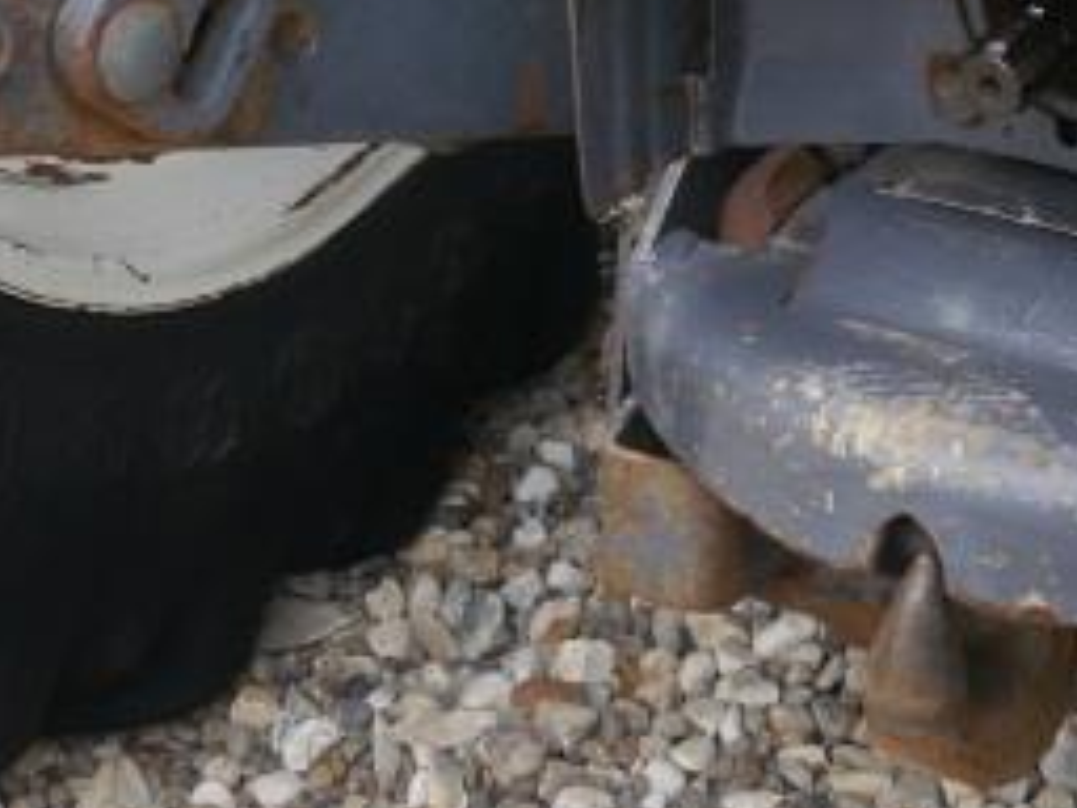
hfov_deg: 17.6
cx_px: 564
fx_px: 3485
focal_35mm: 112
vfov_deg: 13.0
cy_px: -4
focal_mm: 14
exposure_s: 1/160
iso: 160
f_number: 4.5
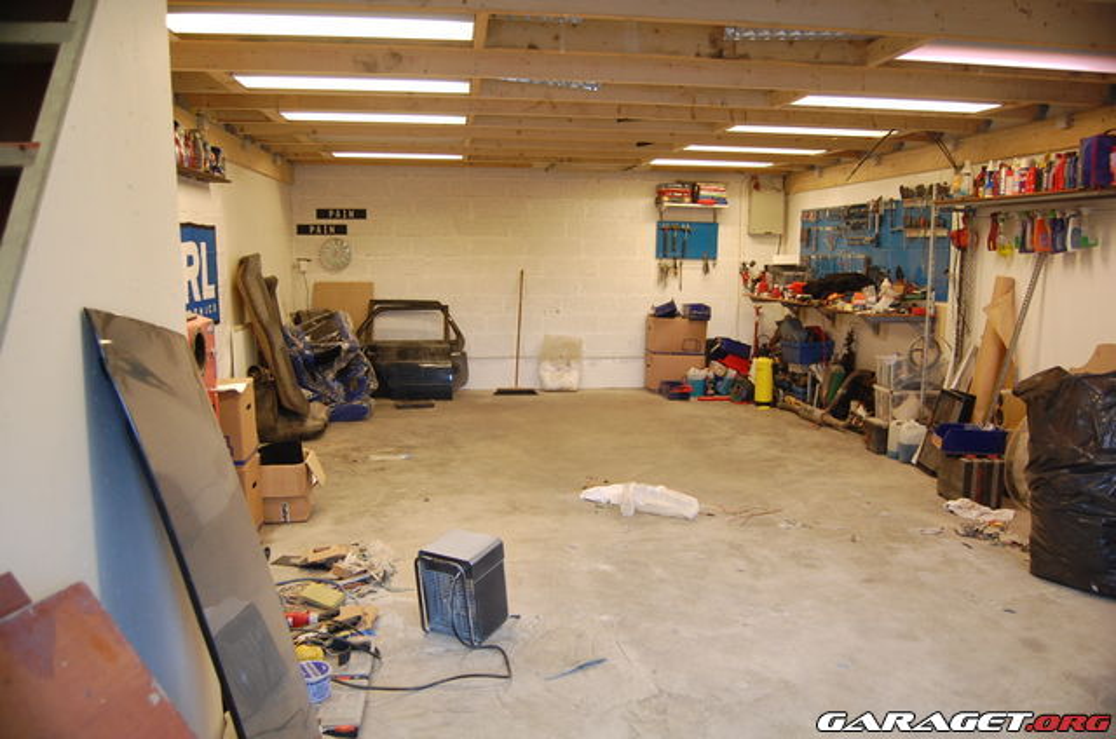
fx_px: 835
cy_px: 370
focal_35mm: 27
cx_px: 558
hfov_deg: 67.5
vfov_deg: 47.7
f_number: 3.5
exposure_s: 1/20
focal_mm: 18
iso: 800
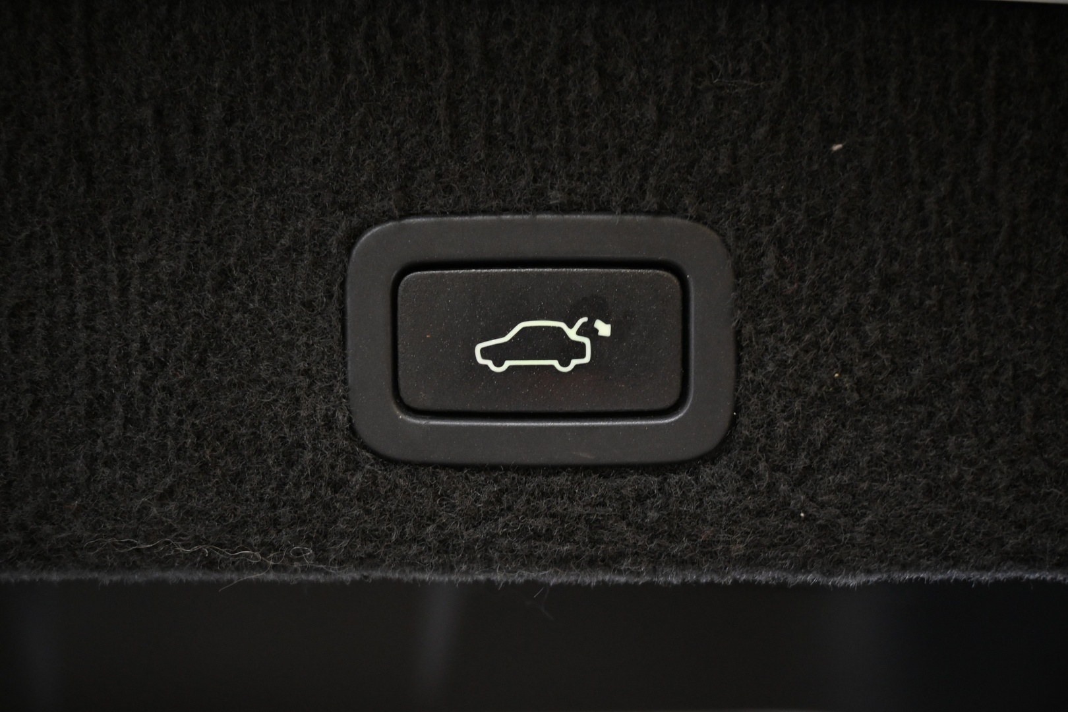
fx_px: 1157
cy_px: 356
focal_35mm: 39
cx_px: 534
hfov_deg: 49.6
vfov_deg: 34.2
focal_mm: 26
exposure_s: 1/40
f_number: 4.5
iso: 1800
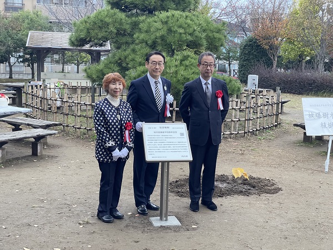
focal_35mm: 52
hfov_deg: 36.8
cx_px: 166
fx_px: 500
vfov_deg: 28.0
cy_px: 125
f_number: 2
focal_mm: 6
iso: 200
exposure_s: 1/82
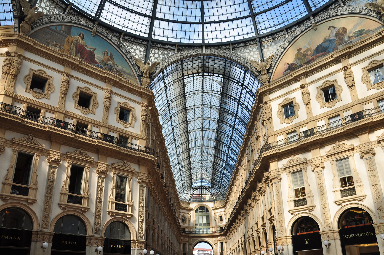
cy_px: 138
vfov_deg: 43.5
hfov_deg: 62.0
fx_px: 320
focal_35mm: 30
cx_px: 191
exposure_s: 1/160
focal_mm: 18
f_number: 6.3
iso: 200
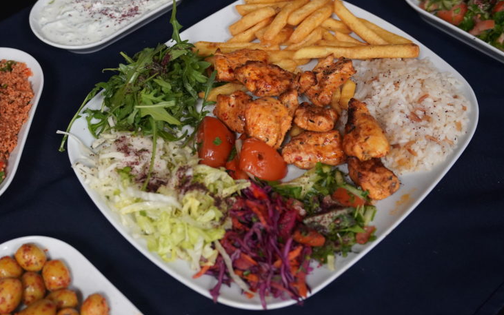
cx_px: 227
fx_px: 687
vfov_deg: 25.8
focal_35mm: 50
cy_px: 138
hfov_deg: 40.3
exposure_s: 1/160
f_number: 4
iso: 4000
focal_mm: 35
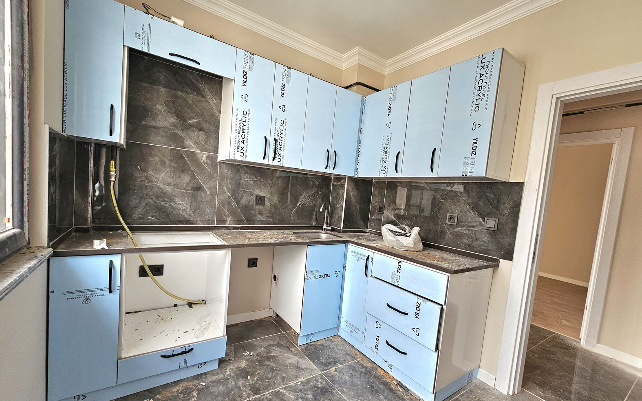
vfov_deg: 78.4
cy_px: 223
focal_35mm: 14
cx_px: 316
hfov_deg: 105.3
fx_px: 245
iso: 64
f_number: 2.2
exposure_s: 1/70.9
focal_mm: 2.2
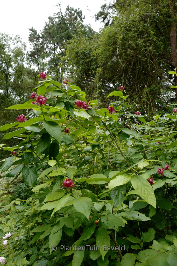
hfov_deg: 46.4
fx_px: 206
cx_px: 88
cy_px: 133
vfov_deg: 65.5
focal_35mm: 28
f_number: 6.3
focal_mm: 28
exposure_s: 1/400
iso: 400
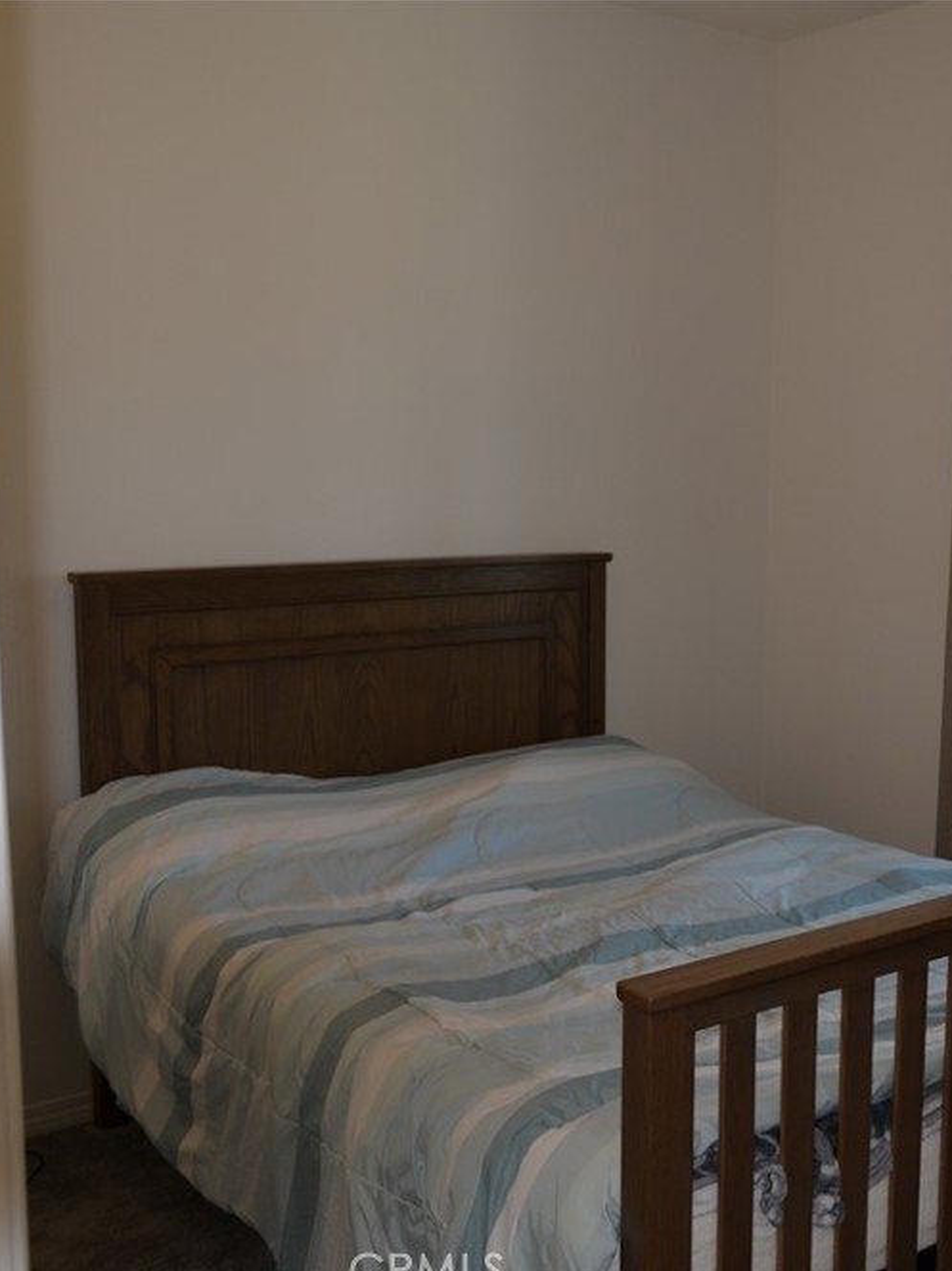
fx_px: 1467
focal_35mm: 40
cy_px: 648
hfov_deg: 35.5
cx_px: 659
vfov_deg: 46.8
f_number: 3.5
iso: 250
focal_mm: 18
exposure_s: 1/125
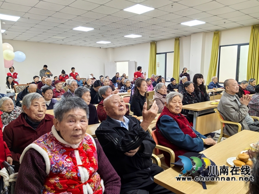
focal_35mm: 27
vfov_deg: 51.4
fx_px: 202
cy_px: 97
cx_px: 130
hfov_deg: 65.3
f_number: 1.9
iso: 320
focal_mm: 5.52
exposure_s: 1/100
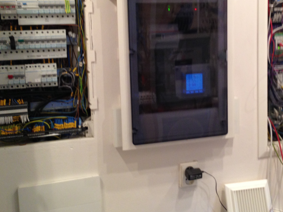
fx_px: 409
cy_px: 70
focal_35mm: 50
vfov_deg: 28.9
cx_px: 175
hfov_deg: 38.0
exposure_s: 1/20
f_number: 2.4
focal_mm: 4.13
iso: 160
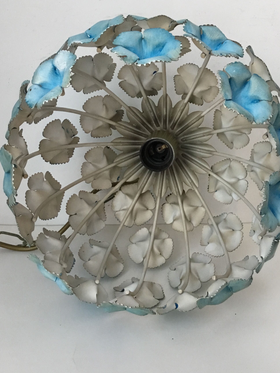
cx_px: 161
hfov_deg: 36.8
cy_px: 167
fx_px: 421
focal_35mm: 39
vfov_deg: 47.8
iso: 160
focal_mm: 3.3
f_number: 2.4
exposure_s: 1/33
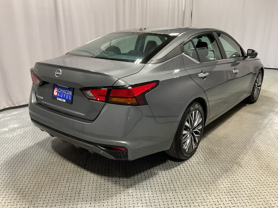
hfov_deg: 58.3
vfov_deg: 45.5
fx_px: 249
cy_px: 101
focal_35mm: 31
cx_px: 137
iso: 80
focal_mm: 3
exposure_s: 1/60
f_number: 1.8
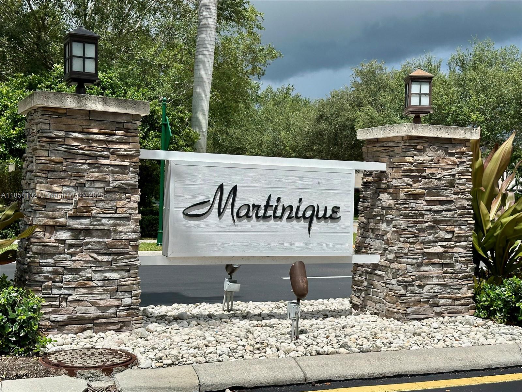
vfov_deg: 30.3
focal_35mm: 48
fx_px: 724
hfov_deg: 39.7
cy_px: 196
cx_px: 261
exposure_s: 1/10870
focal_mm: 6.86
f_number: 1.78
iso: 64
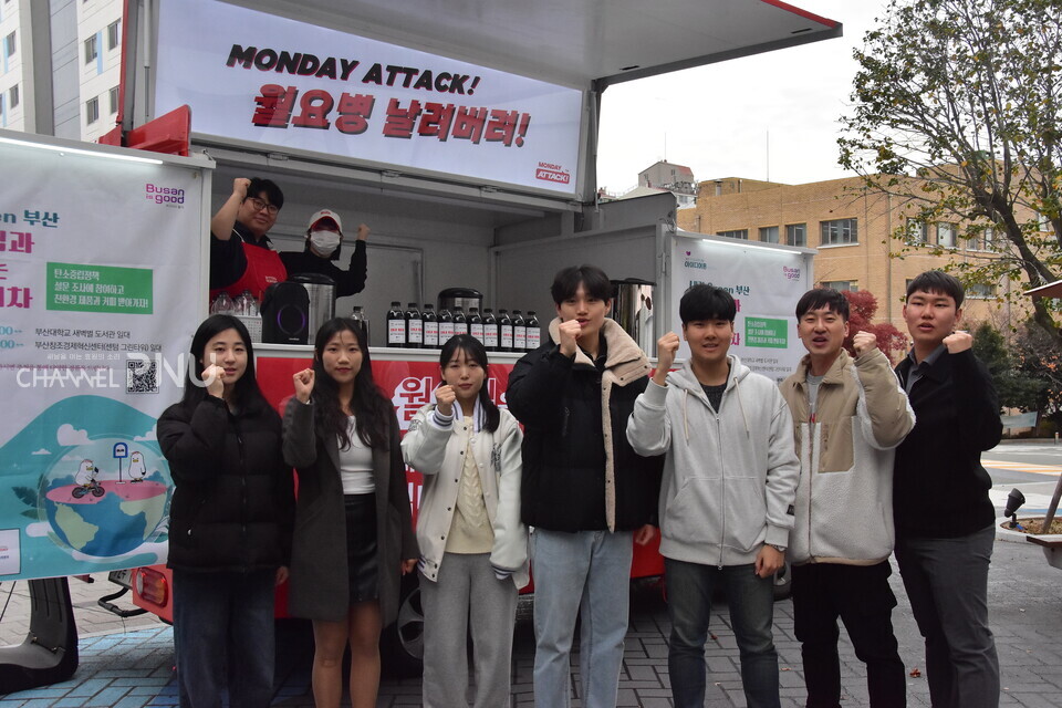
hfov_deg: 53.1
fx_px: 1062
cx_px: 531
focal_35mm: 36
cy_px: 354
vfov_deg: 36.9
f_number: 14
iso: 1600
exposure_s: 1/3200
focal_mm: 24
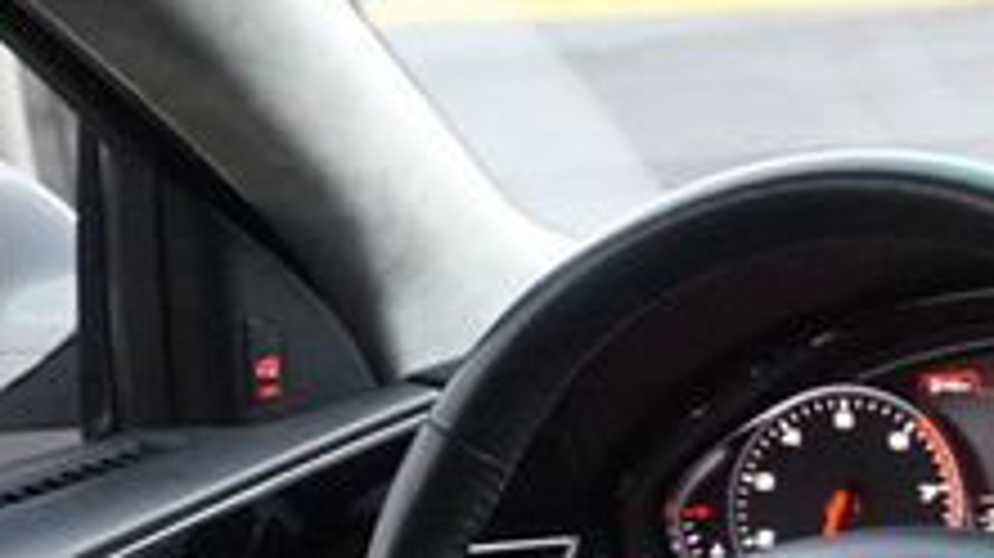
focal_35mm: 109
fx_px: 2871
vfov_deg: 10.6
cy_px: 873
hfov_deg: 18.2
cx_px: 1327
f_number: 4.5
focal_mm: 24
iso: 3200
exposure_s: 1/40
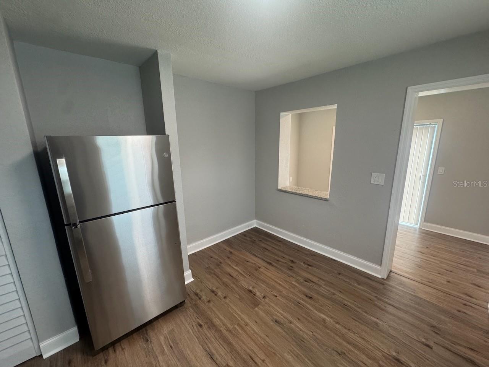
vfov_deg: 85.7
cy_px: 184
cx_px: 244
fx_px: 198
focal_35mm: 14
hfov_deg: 102.1
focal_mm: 2.22
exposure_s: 1/120
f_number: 2.2
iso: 250
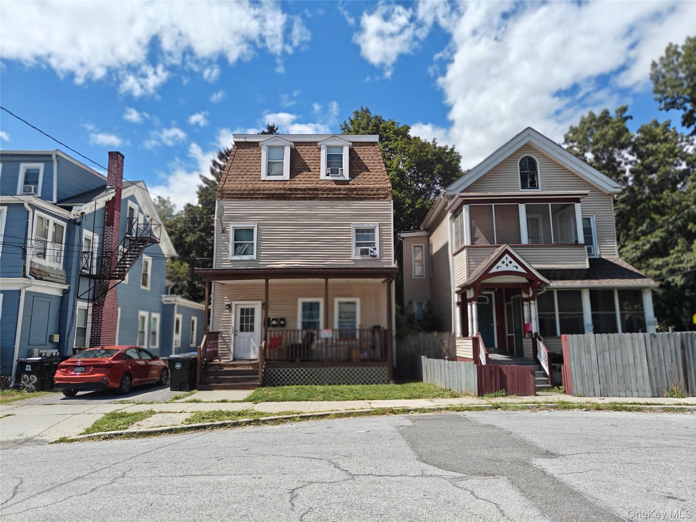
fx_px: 483
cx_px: 348
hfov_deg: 71.6
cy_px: 261
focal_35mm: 24
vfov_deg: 56.8
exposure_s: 1/4946
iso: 64
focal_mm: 5.59
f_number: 2.8
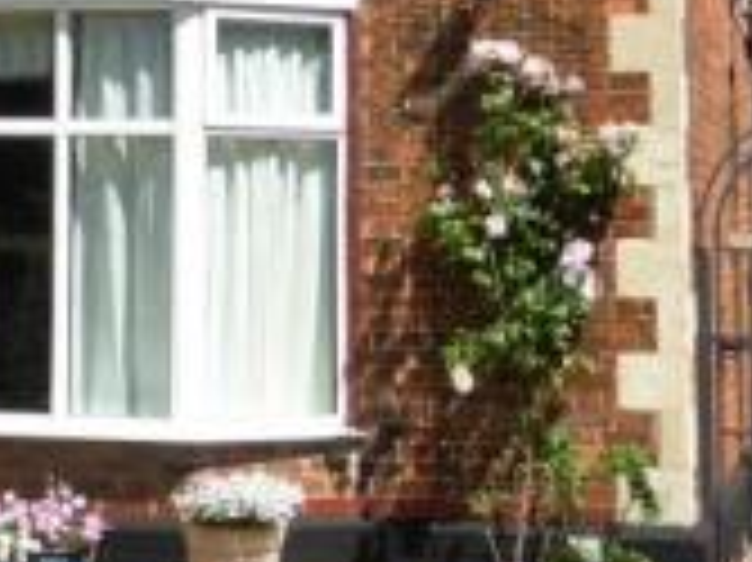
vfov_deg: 12.0
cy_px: -187
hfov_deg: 16.3
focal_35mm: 119
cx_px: 29
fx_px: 2583
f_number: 3.7
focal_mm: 6.1
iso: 100
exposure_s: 1/640
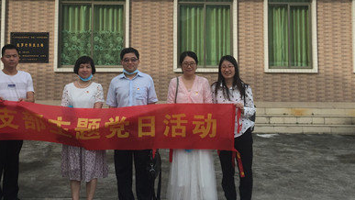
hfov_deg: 41.9
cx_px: 144
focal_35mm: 49
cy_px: 32
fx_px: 461
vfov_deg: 24.0
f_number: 2.2
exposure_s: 1/1276
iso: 32
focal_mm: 4.15
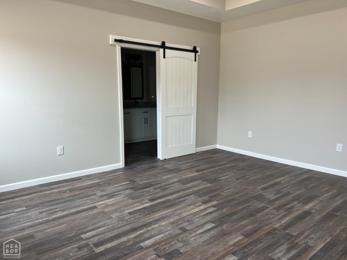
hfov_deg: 67.3
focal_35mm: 26
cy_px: 130
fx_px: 261
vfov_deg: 53.1
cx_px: 174
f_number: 1.5
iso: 64
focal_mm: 5.7
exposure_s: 1/120
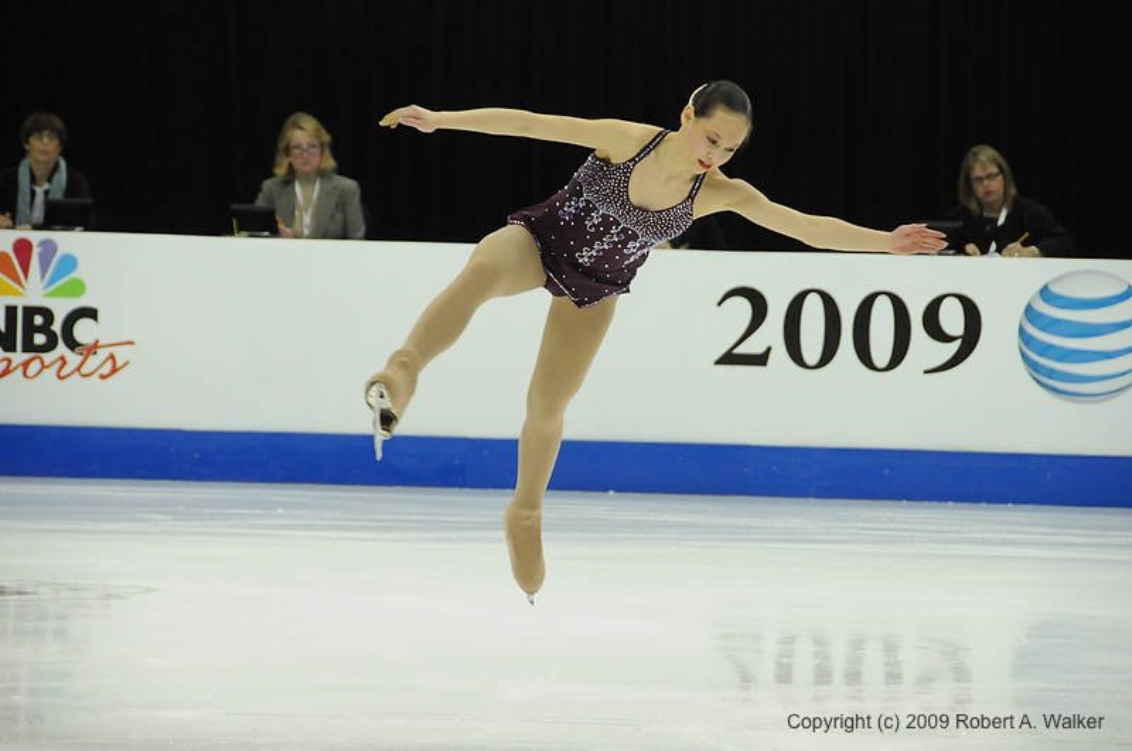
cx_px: 566
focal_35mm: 195
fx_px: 6123
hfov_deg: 10.6
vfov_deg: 7.0
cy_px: 376
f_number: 5.6
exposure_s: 1/640
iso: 3200
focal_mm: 130
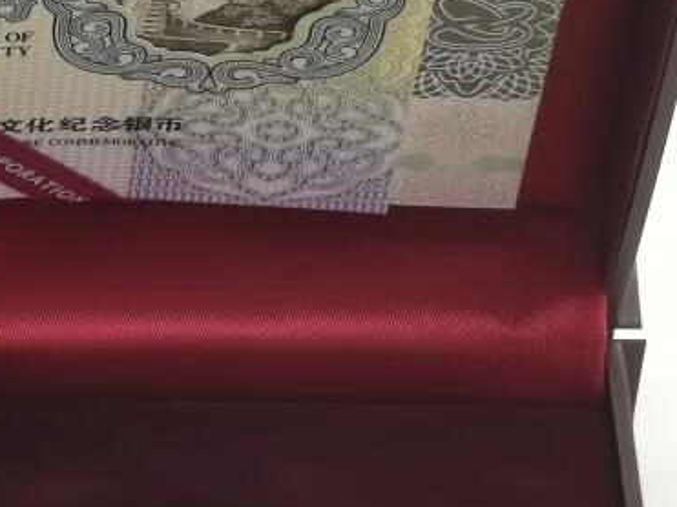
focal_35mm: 306
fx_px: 5983
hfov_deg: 6.4
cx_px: -381
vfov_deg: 4.9
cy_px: 450
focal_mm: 7.48
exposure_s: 1/50
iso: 160
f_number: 16
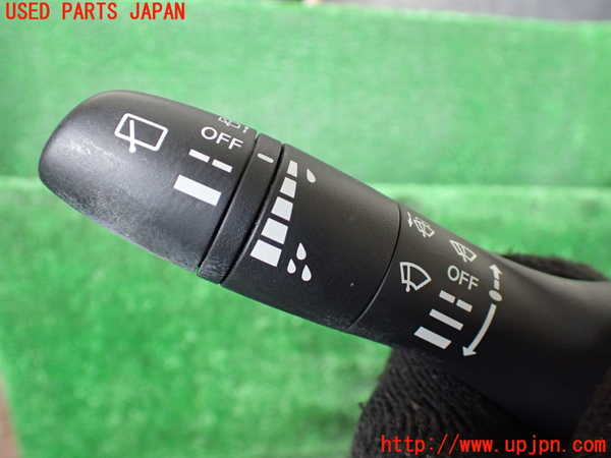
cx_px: 306
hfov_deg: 60.0
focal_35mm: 30
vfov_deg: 46.8
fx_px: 530
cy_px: 229
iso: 800
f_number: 2.3
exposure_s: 1/125
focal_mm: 5.4
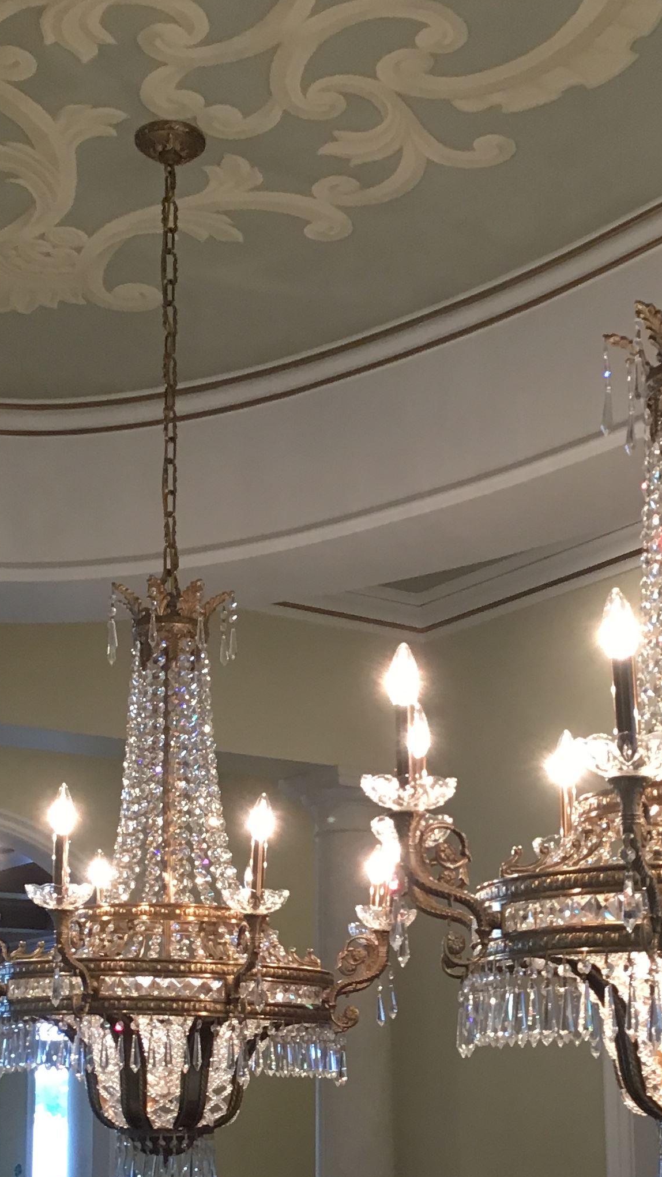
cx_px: 384
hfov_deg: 22.2
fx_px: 1685
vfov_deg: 37.8
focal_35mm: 54
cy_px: 843
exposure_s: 1/30
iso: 64
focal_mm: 3.3
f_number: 2.4
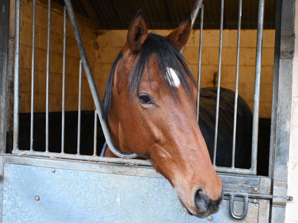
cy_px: 116
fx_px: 404
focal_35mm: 47
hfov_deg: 40.5
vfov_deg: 30.9
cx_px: 167
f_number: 4.5
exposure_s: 1/125
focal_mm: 26.5
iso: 900
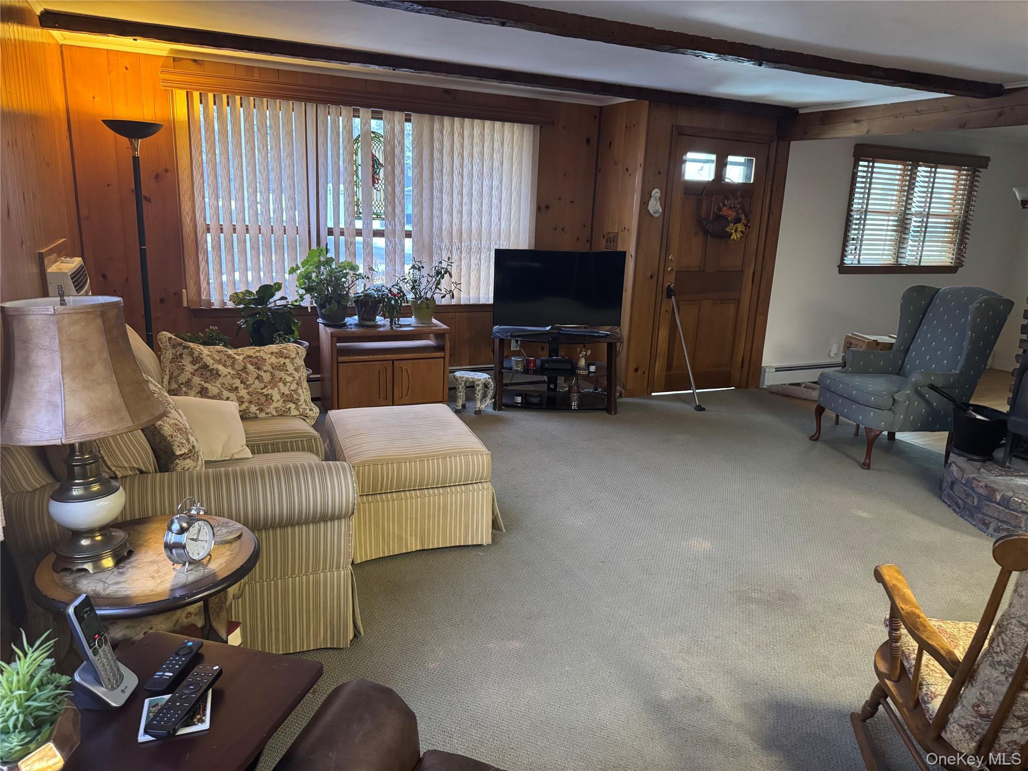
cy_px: 386
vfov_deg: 56.8
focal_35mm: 24
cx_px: 514
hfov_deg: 71.6
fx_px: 713
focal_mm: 6.76
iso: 800
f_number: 1.78
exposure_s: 1/60
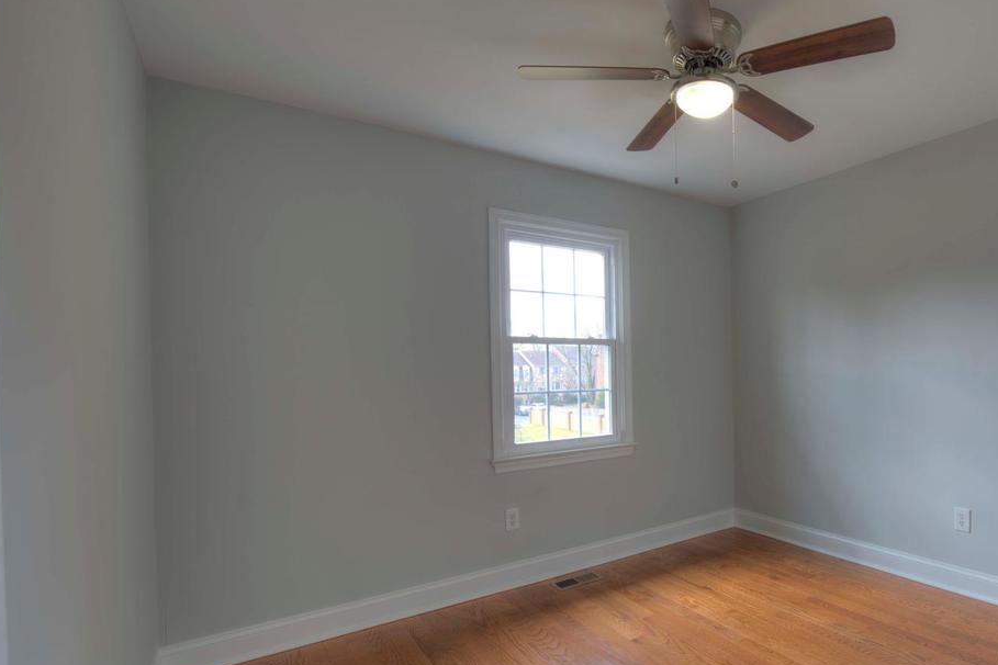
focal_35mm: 19
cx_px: 688
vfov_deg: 64.3
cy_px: 380
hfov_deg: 83.0
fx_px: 527
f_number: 9
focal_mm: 12
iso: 100
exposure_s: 1/5
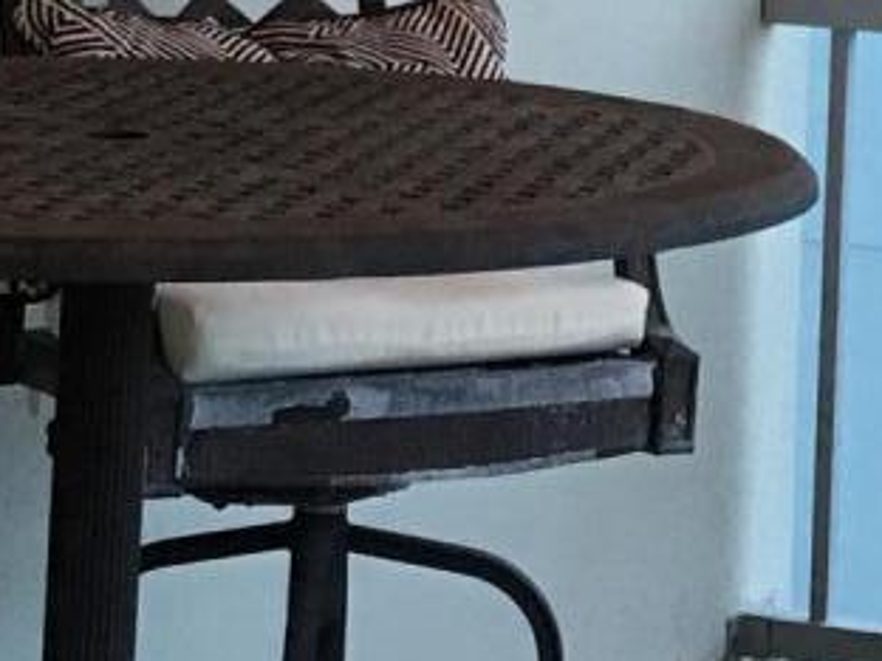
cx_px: 964
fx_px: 4739
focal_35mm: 186
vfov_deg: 7.7
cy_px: -599
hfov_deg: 10.5
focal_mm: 4.15
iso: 50
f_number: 2.2
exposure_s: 1/15
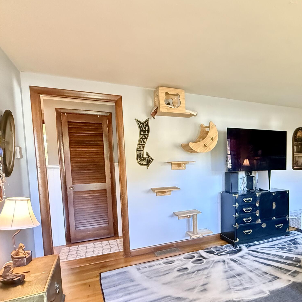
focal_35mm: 25
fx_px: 247
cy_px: 181
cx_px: 235
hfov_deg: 58.8
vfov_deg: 62.4
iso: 1000
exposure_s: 1/40
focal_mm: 2.22
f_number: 2.2
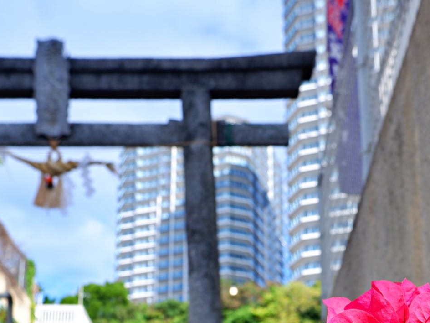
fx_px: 745
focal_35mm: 60
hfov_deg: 31.9
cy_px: 360
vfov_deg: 22.9
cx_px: 287
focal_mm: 15
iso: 200
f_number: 6.4
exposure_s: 1/400
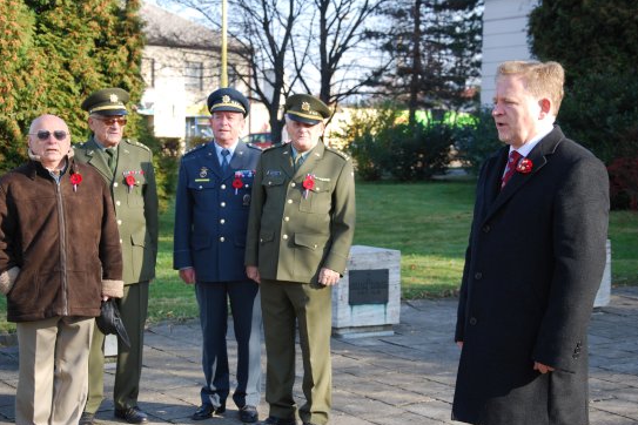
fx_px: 1294
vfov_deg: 18.7
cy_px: 214
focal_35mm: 73
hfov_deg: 27.7
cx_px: 321
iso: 160
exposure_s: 1/125
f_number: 5.6
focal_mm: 48
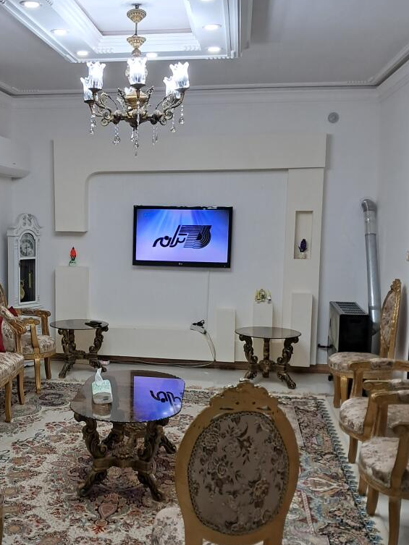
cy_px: 277
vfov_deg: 43.8
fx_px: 677
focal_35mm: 43
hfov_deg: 32.9
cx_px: 99
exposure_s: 1/50
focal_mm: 4
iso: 200
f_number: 1.8
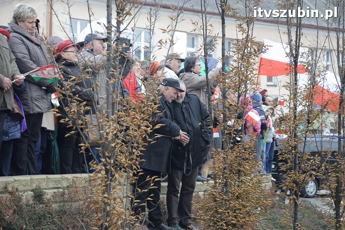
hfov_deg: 20.6
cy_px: 115
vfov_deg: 13.8
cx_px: 172
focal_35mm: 99
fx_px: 948
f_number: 5.3
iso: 800
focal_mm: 66
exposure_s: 1/200
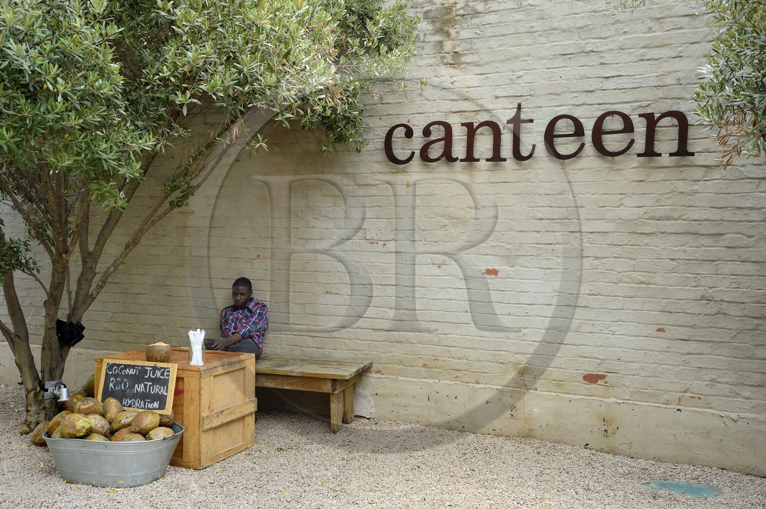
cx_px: 383
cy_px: 254
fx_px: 765
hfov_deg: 53.2
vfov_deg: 36.8
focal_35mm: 36
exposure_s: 1/125
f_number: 7.1
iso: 200
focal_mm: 36
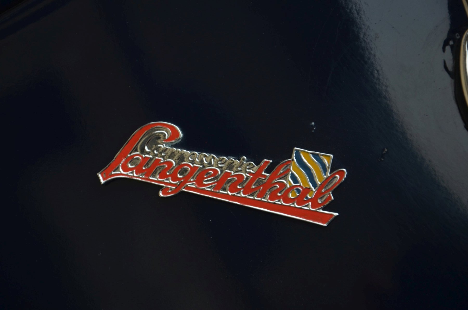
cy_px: 155
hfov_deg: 13.1
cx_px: 234
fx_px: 2043
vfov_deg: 8.7
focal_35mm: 158
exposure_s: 1/90
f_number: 5.6
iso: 400
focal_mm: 105
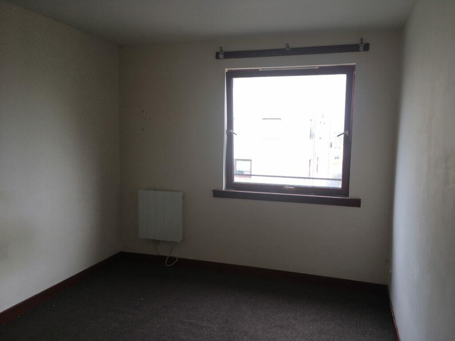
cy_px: 170
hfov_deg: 61.7
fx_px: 381
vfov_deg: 48.2
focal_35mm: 29
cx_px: 228
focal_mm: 4.15
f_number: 2.2
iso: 25
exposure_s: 1/56
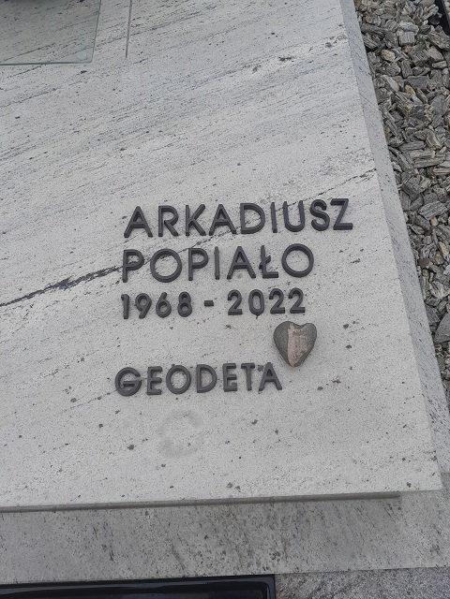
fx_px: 468
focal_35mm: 27
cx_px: 225
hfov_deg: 51.4
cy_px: 300
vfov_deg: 65.3
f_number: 1.8
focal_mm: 4
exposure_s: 1/551
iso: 40
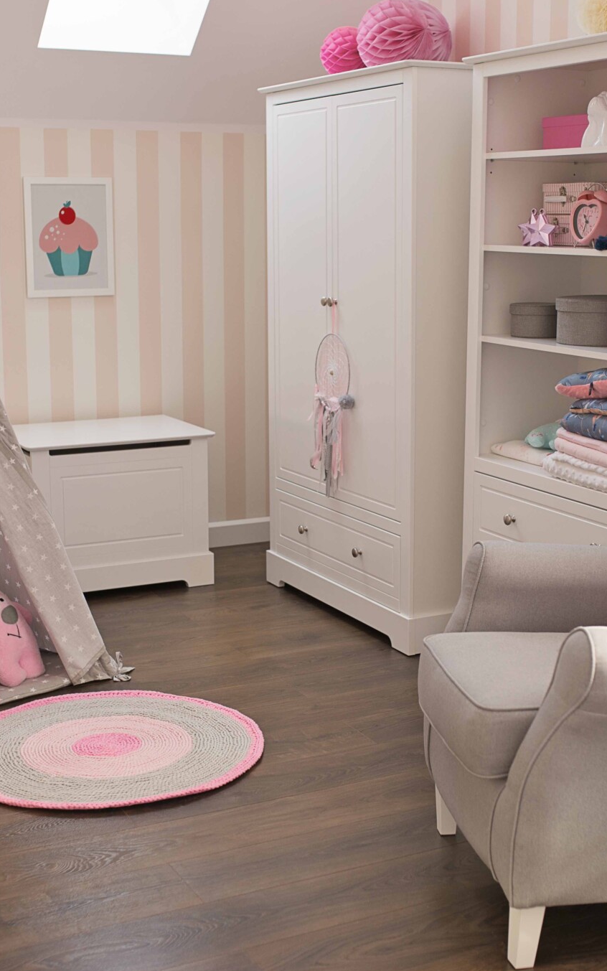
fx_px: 1429
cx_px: 319
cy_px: 484
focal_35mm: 54
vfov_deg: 37.5
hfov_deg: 24.0
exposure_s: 1/125
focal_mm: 35
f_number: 3.2
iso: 250
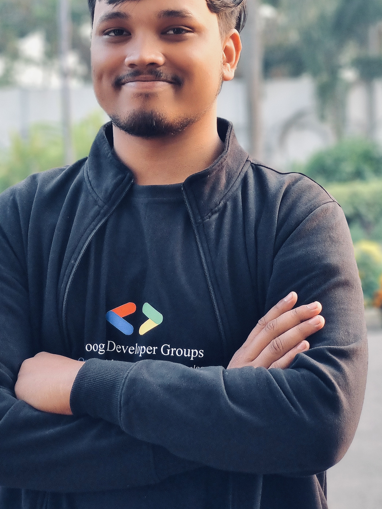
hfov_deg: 13.6
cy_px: 159
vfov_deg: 18.0
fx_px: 1604
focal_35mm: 109
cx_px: 156
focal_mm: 7.12
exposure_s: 1/50
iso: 50
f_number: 2.4
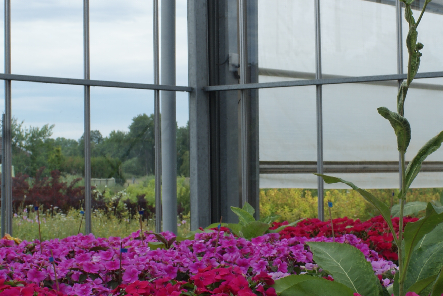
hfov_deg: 20.1
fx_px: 1244
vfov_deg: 13.6
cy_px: 138
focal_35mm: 101
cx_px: 288
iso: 100
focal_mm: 30
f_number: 11
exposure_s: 1/125
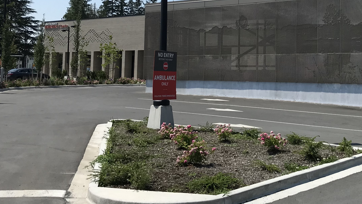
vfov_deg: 20.8
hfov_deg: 36.2
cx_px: 248
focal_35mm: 57
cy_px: 36
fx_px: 547
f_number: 1.8
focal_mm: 3.99
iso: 20
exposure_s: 1/3546
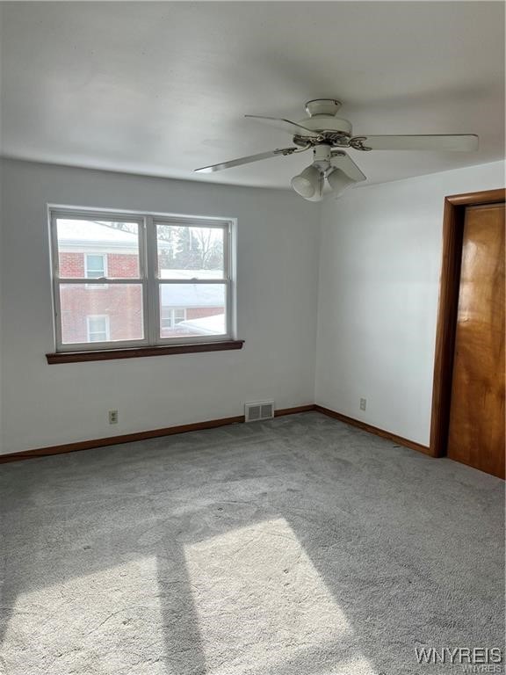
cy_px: 338
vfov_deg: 67.3
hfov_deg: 53.1
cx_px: 253
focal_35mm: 26
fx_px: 507
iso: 50
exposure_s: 1/365
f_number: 1.5
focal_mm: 5.7
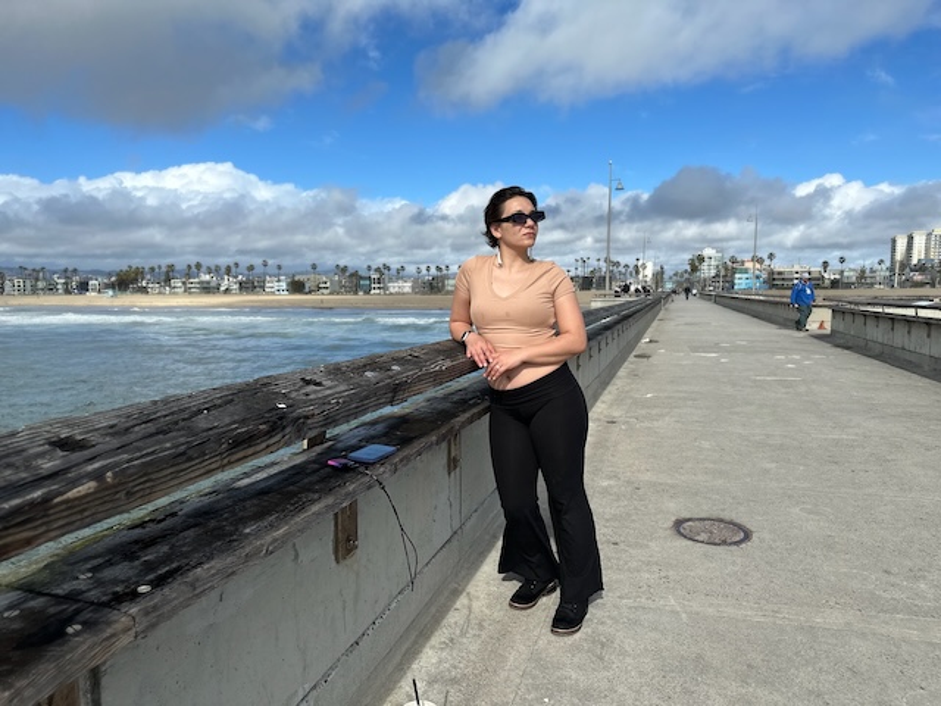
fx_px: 652
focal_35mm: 24
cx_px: 470
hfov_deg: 71.6
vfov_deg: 56.8
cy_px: 353
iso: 80
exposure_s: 1/6623
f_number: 1.78
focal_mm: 6.86
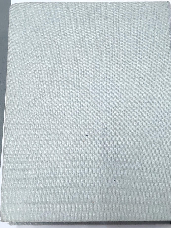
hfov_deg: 21.6
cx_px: 86
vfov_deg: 28.6
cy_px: 114
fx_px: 448
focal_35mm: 68
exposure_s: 1/25
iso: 800
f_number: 1.95
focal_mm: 5.52
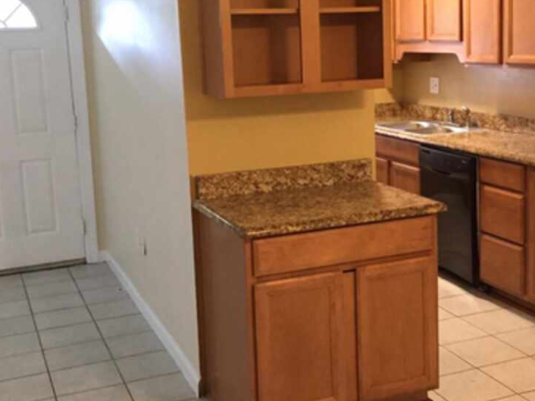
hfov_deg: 37.4
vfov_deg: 28.5
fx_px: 788
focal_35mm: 51
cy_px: 160
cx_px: 309
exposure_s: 1/30
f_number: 2.2
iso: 250
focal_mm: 4.15
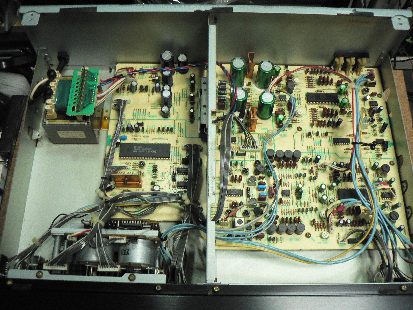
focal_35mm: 36
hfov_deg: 51.4
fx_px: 430
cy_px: 155
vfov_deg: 39.7
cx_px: 206
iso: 400
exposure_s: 1/50
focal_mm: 6
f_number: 2.8
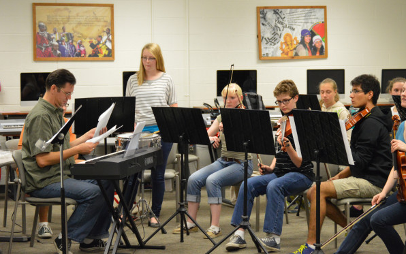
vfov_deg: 15.5
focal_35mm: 85
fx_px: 935
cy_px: 124
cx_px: 204
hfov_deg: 24.5
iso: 3200
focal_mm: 55
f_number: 4
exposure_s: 1/160
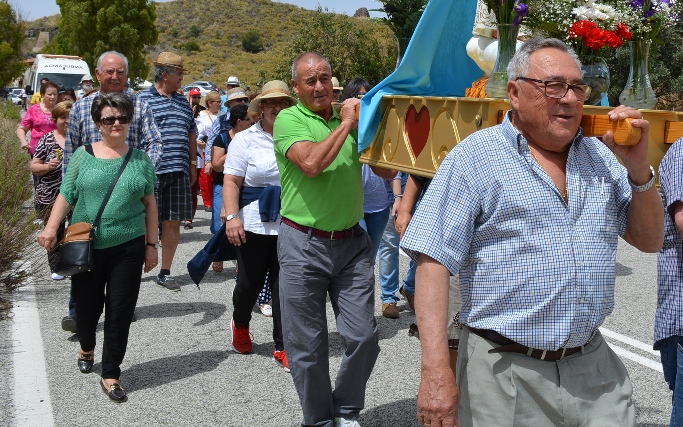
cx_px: 482
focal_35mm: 45
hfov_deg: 43.4
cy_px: 85
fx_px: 838
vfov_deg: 28.0
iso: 100
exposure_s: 1/320
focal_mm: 18
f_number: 9
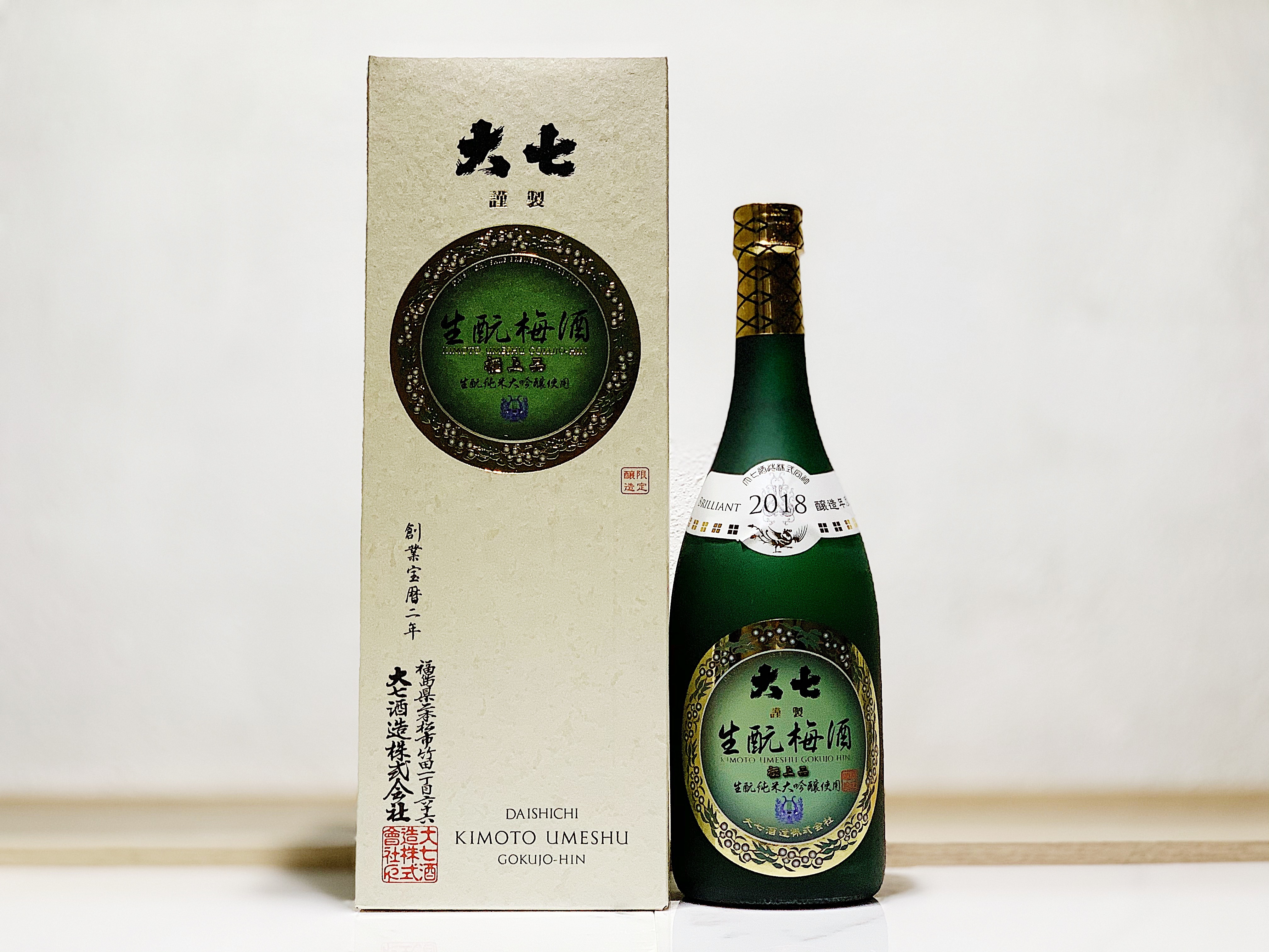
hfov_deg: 36.8
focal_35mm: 52
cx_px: 634
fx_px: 1906
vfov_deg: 28.0
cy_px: 476
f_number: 2.4
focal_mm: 6
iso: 125
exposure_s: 1/99
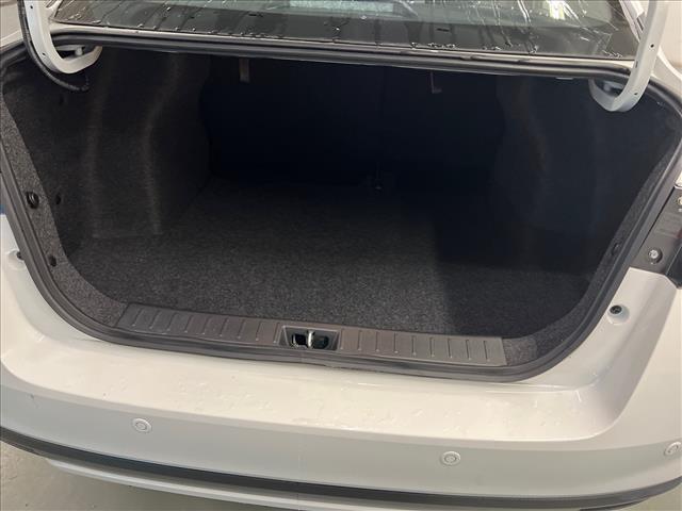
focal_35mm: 26
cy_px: 256
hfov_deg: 67.3
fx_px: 512
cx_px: 341
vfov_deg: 53.1
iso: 320
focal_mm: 5.7
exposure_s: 1/60
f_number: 1.5
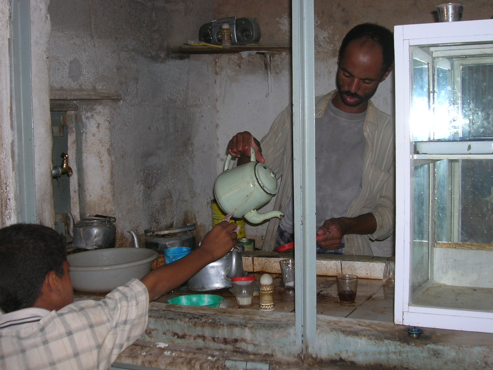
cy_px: 187
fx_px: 726
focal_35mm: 51
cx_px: 243
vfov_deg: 28.5
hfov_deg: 37.5
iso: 56
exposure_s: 1/60.1
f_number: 3.3
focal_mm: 8.4
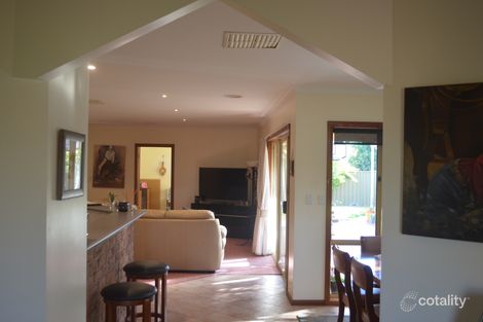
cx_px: 242
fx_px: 483
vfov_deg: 36.8
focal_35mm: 36
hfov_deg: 53.1
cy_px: 161
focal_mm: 24
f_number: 4
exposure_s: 1/50
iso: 400
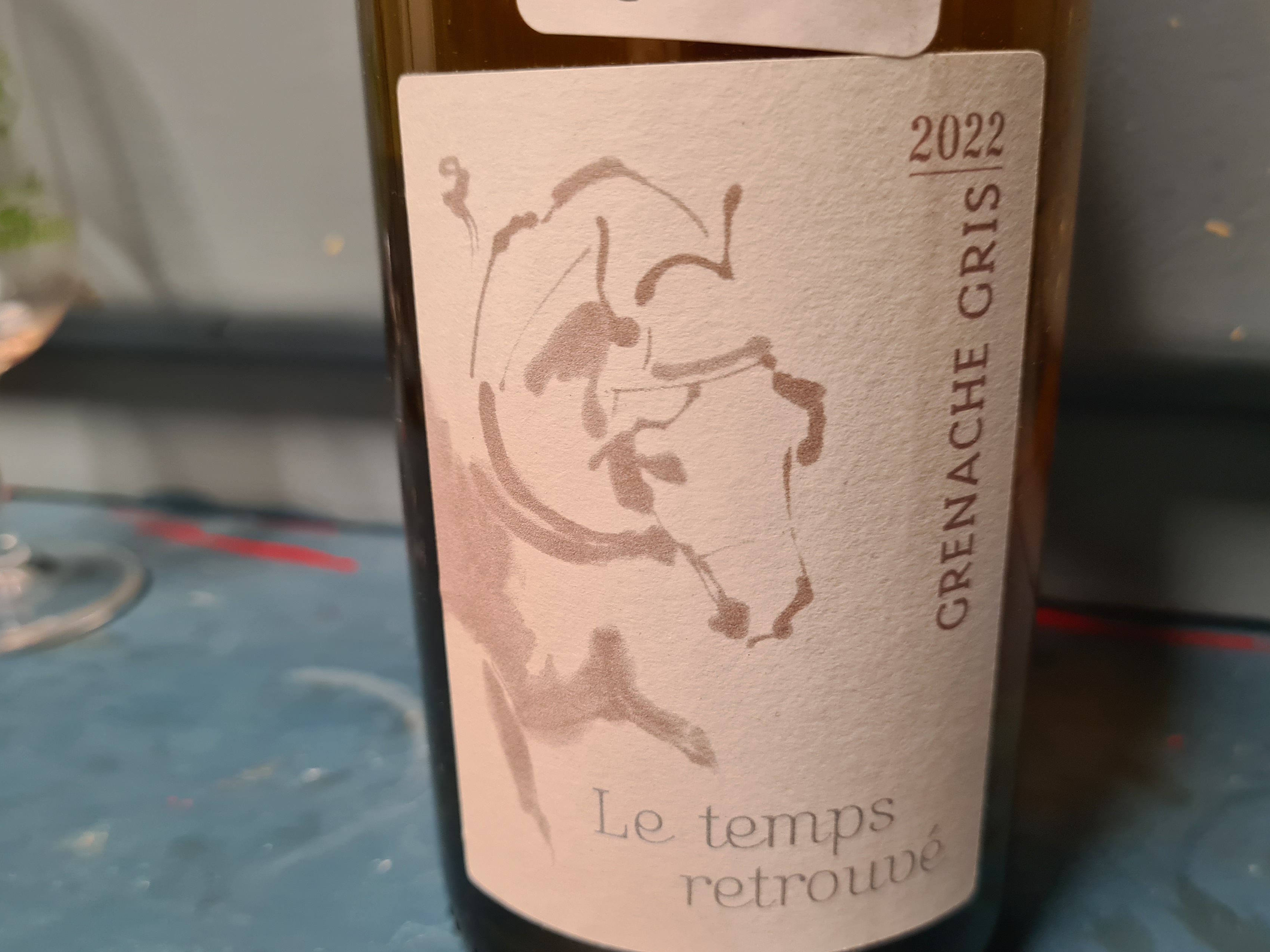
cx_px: 575
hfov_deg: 58.3
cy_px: 549
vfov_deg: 45.3
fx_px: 1137
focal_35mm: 31
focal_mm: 5.4
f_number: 1.8
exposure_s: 1/50
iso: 200
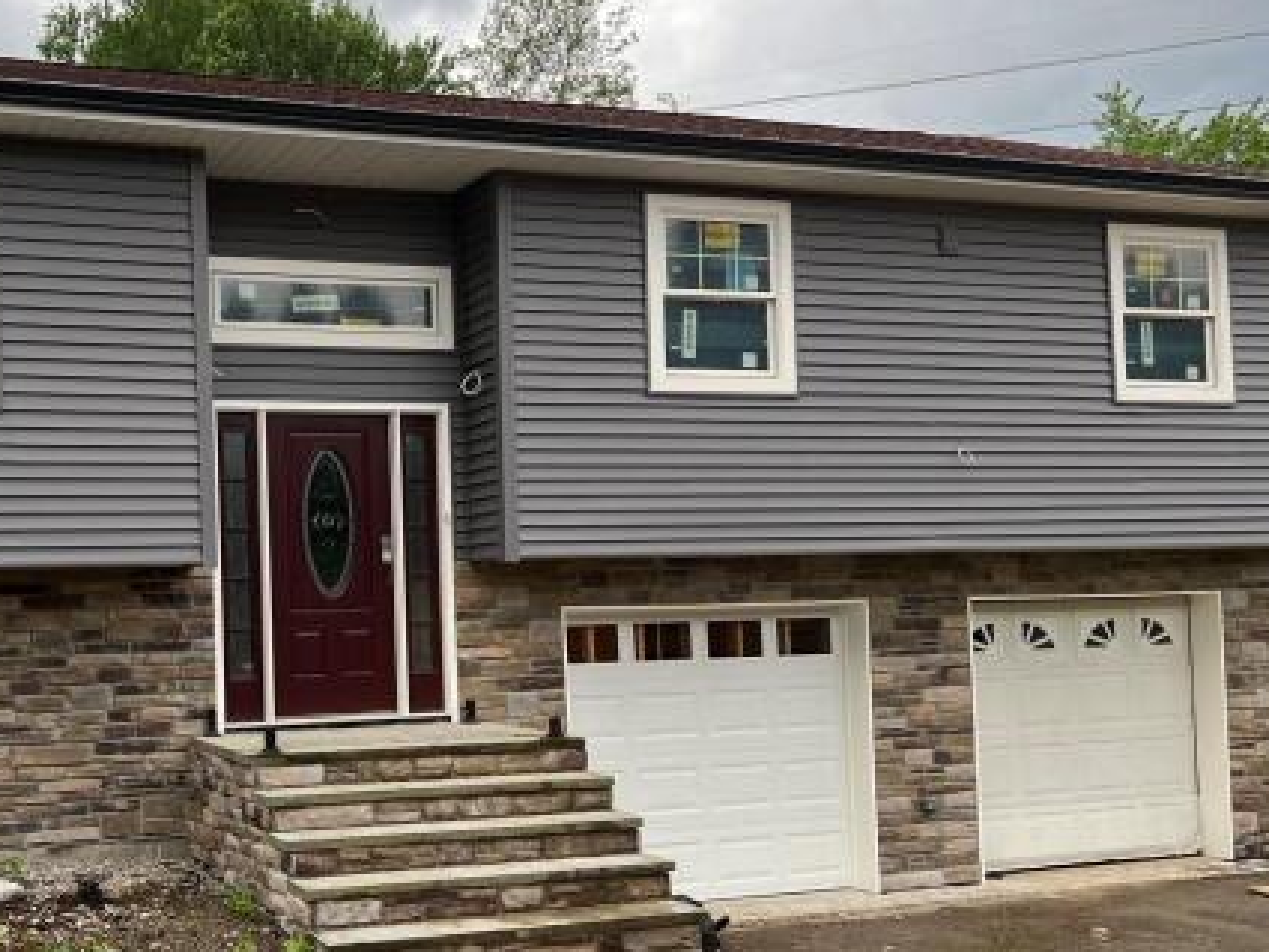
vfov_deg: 32.8
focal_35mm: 44
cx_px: 337
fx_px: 1613
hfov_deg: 41.8
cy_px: 540
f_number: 1.5
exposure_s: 1/604
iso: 50
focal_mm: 5.7
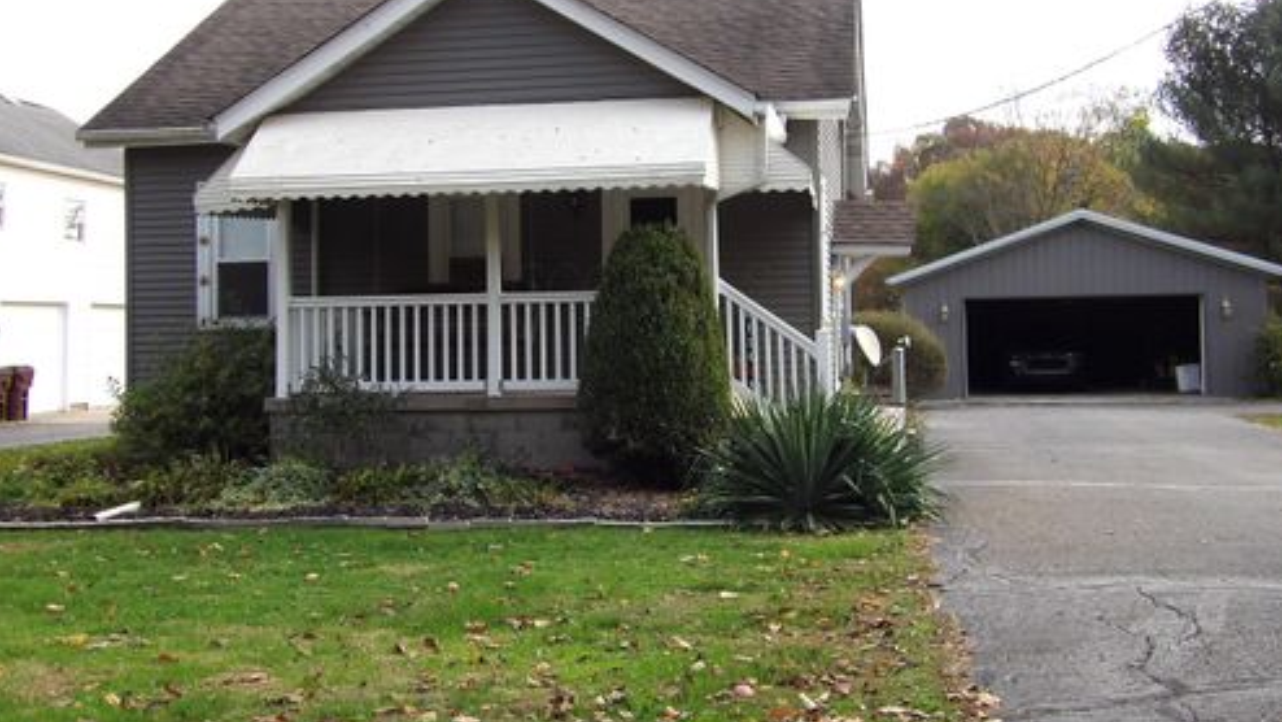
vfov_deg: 27.6
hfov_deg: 47.4
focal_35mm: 43
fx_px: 1462
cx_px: 641
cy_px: 282
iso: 100
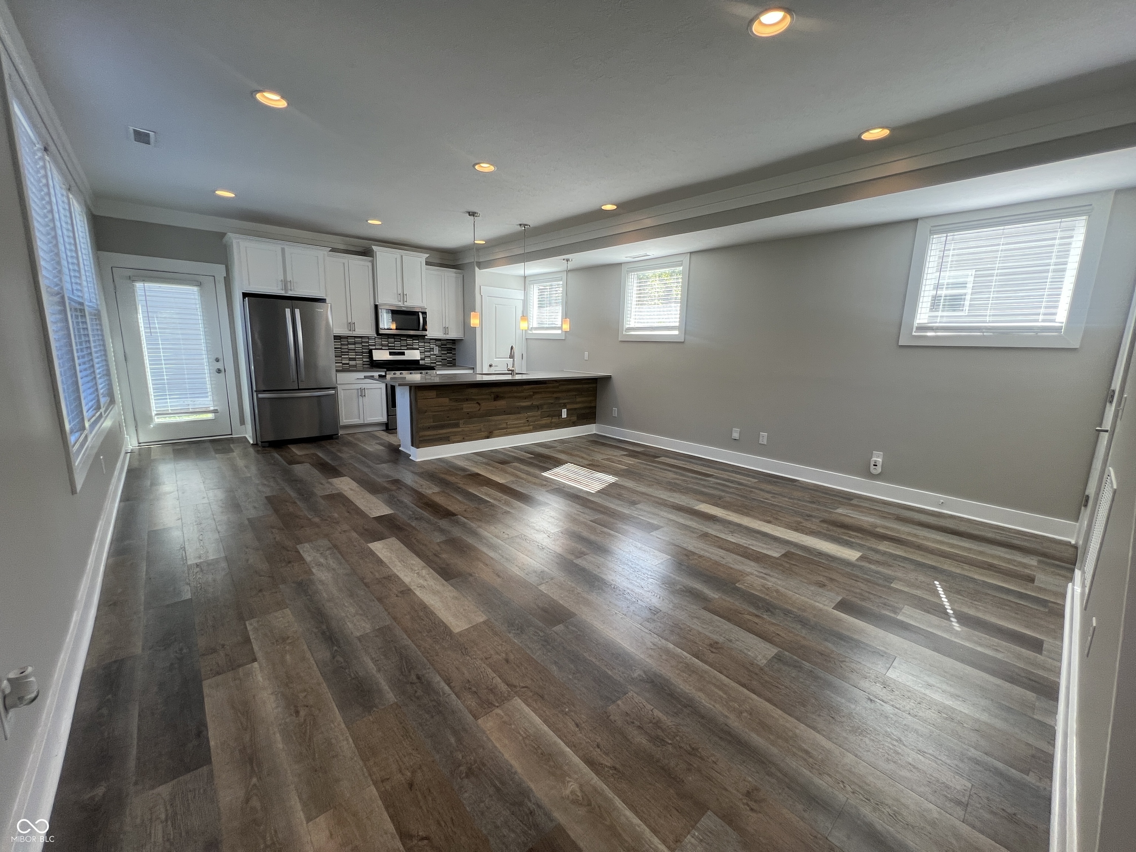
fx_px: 427
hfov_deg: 106.2
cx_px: 568
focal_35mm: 13
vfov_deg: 89.9
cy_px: 426
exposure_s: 1/120
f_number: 1.8
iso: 64
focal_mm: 1.57
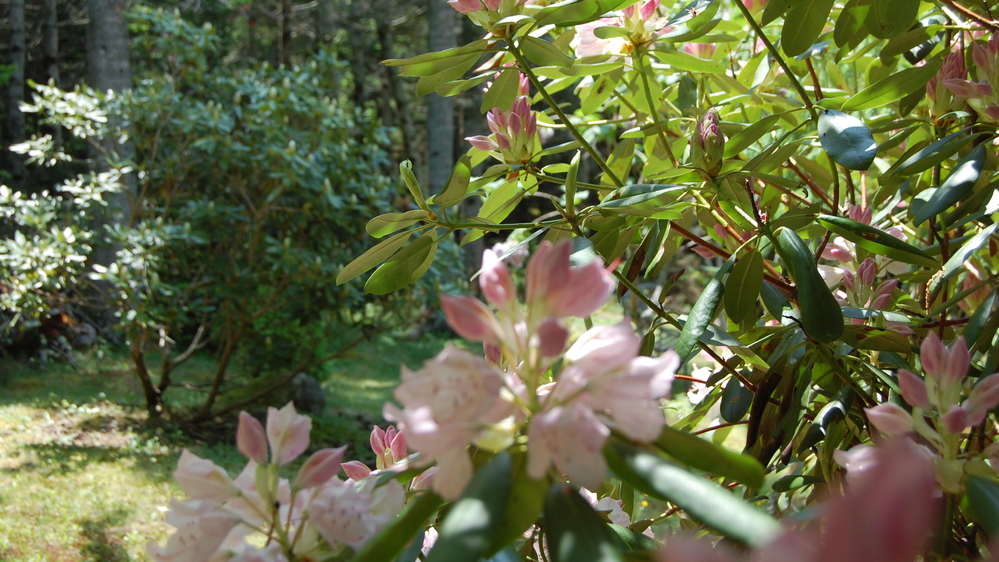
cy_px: 230
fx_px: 1589
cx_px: 499
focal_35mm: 60
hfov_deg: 34.9
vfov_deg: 20.0
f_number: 6.3
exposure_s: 1/160
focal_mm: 38
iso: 200
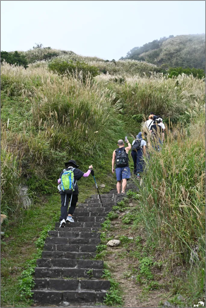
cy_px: 154
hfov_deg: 28.1
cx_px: 103
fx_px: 411
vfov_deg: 41.1
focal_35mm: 48
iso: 140
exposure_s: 1/400
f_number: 4
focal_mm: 48
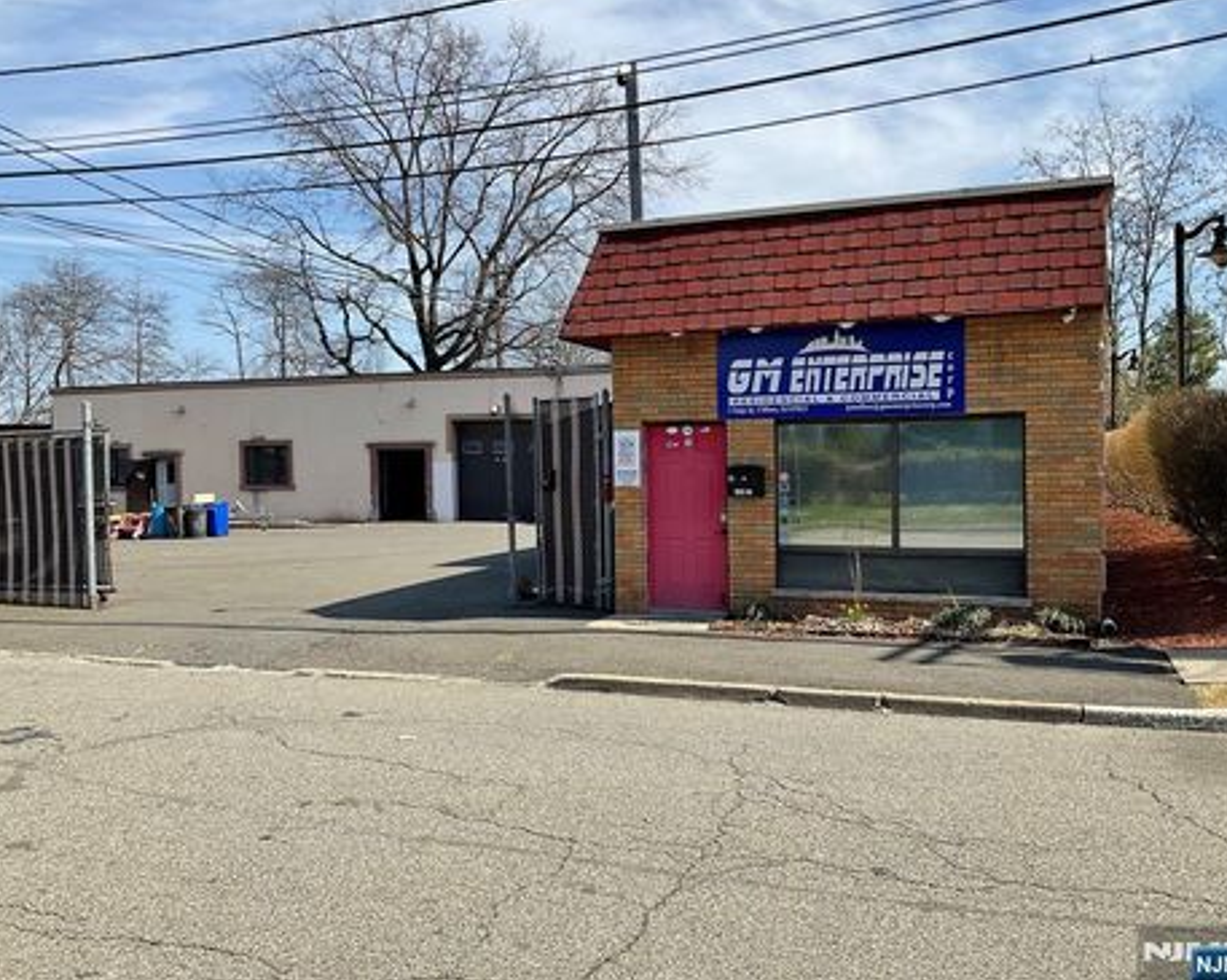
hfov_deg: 57.2
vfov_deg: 47.1
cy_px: 479
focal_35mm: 31
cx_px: 599
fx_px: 1125
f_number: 1.8
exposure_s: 1/1848
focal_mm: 3
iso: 16
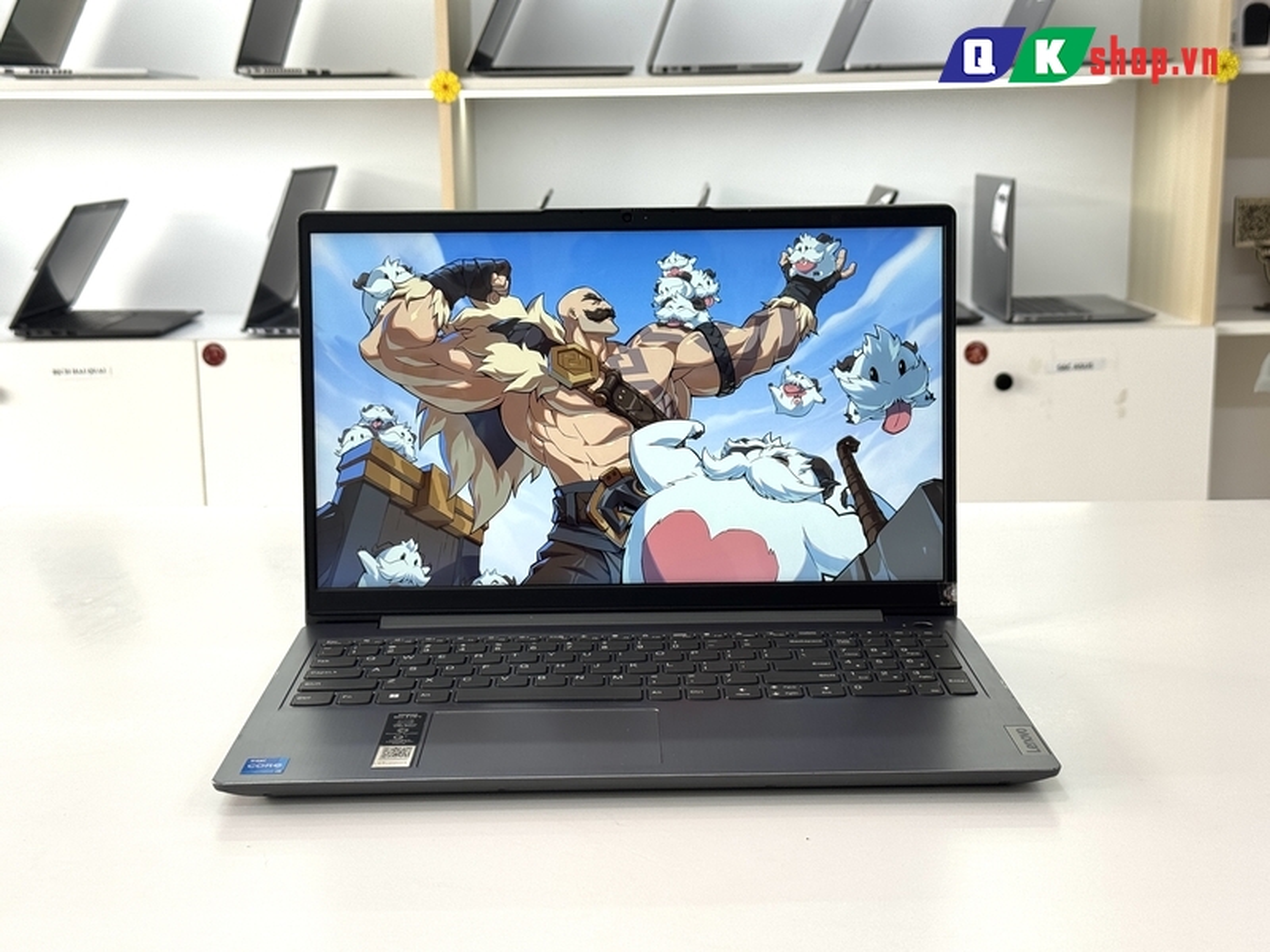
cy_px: 476
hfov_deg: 39.7
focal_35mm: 48
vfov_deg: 30.3
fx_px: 1761
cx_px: 635
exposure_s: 1/213
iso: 50
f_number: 1.78
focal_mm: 6.76
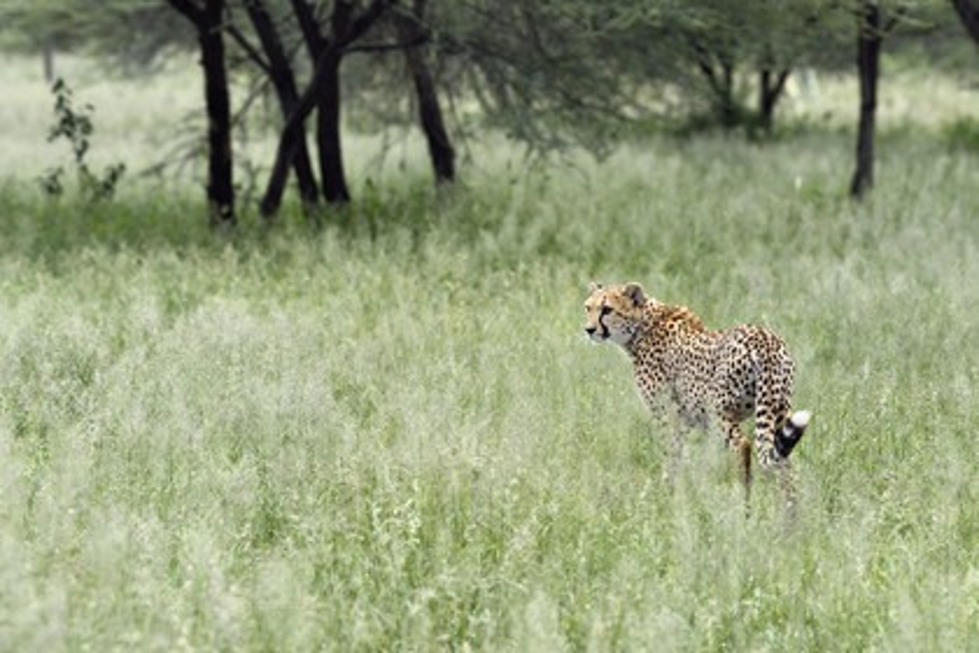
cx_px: 490
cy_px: 326
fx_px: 5438
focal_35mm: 200
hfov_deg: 10.3
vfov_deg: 6.9
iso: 400
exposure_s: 1/800
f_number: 5.6
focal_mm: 200
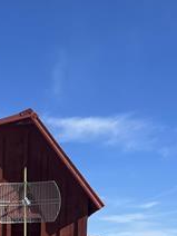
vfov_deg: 19.2
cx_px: -70
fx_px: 641
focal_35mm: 94
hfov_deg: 14.8
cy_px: 312
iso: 50
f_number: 1.5
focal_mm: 5.7
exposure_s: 1/5319
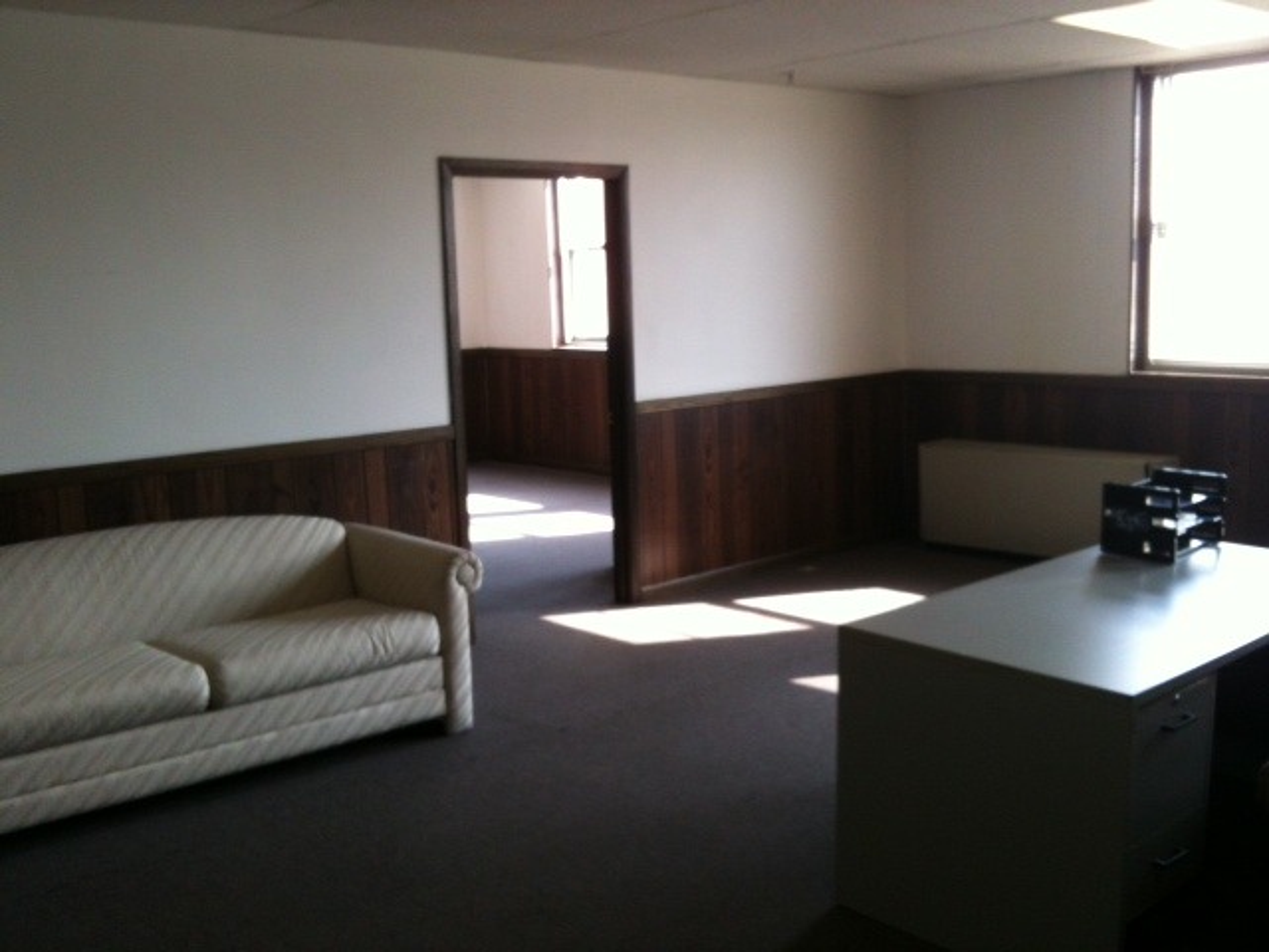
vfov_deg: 40.7
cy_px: 476
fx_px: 1283
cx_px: 634
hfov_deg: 52.6
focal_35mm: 35
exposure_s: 1/40
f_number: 2.8
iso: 80
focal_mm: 3.85
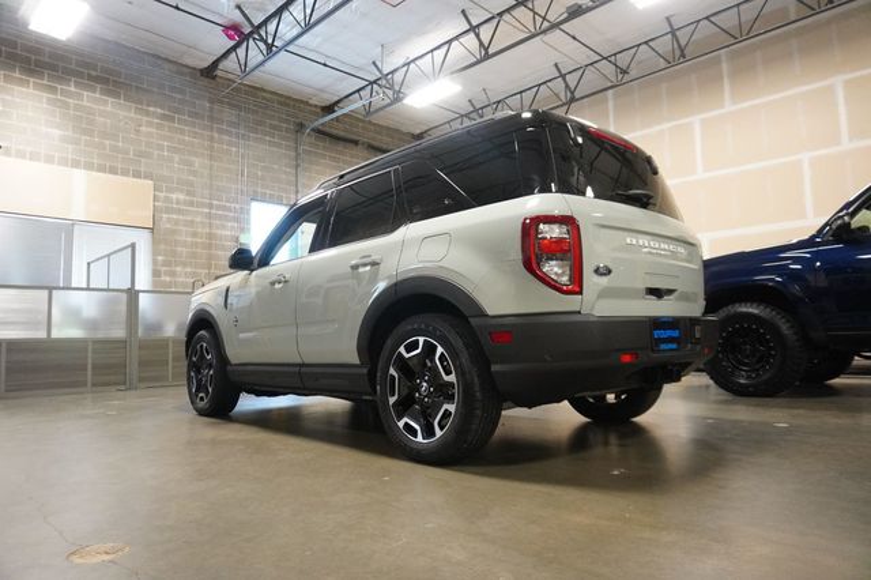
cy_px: 290
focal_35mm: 24
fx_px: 580
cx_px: 436
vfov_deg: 53.1
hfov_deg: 73.8
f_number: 3.5
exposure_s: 1/160
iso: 3200
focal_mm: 16
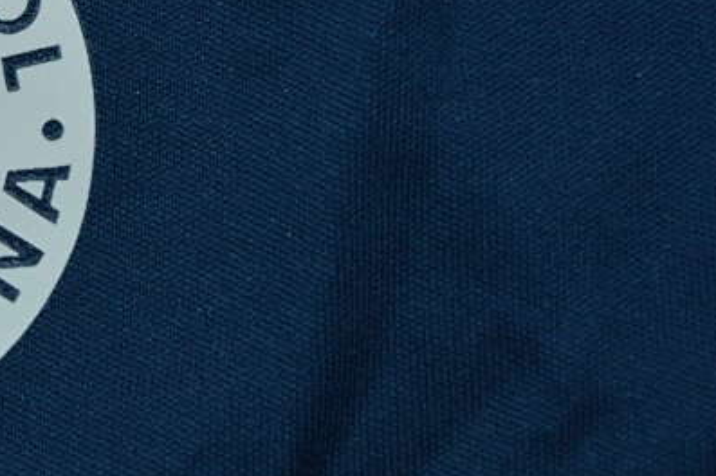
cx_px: -216
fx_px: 5346
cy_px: -23
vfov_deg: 5.1
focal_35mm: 269
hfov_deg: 7.6
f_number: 11
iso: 400
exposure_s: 1/200
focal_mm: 66
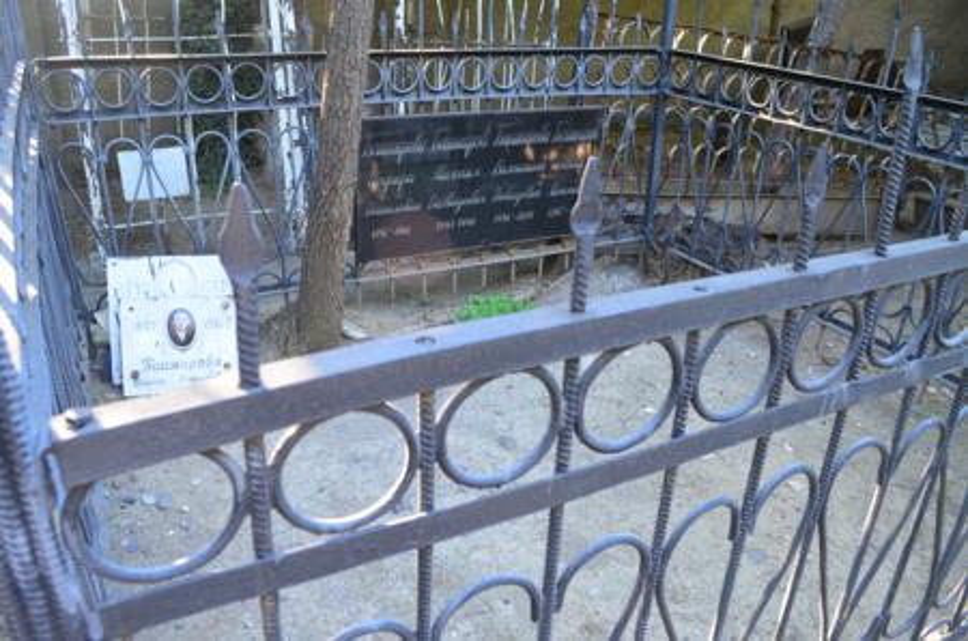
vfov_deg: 47.7
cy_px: 320
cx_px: 484
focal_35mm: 27
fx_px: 724
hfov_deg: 67.5
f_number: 5.6
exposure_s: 1/40
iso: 640
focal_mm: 18
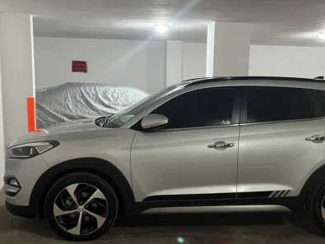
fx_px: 394
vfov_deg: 34.3
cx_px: 172
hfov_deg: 44.8
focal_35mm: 42
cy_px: 135
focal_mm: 5.1
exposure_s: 1/50
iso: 500
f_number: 1.6
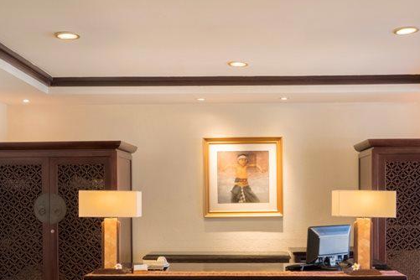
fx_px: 525
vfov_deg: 29.5
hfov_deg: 43.5
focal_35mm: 45
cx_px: 240
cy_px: 197
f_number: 10
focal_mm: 14.5
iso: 800
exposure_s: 2
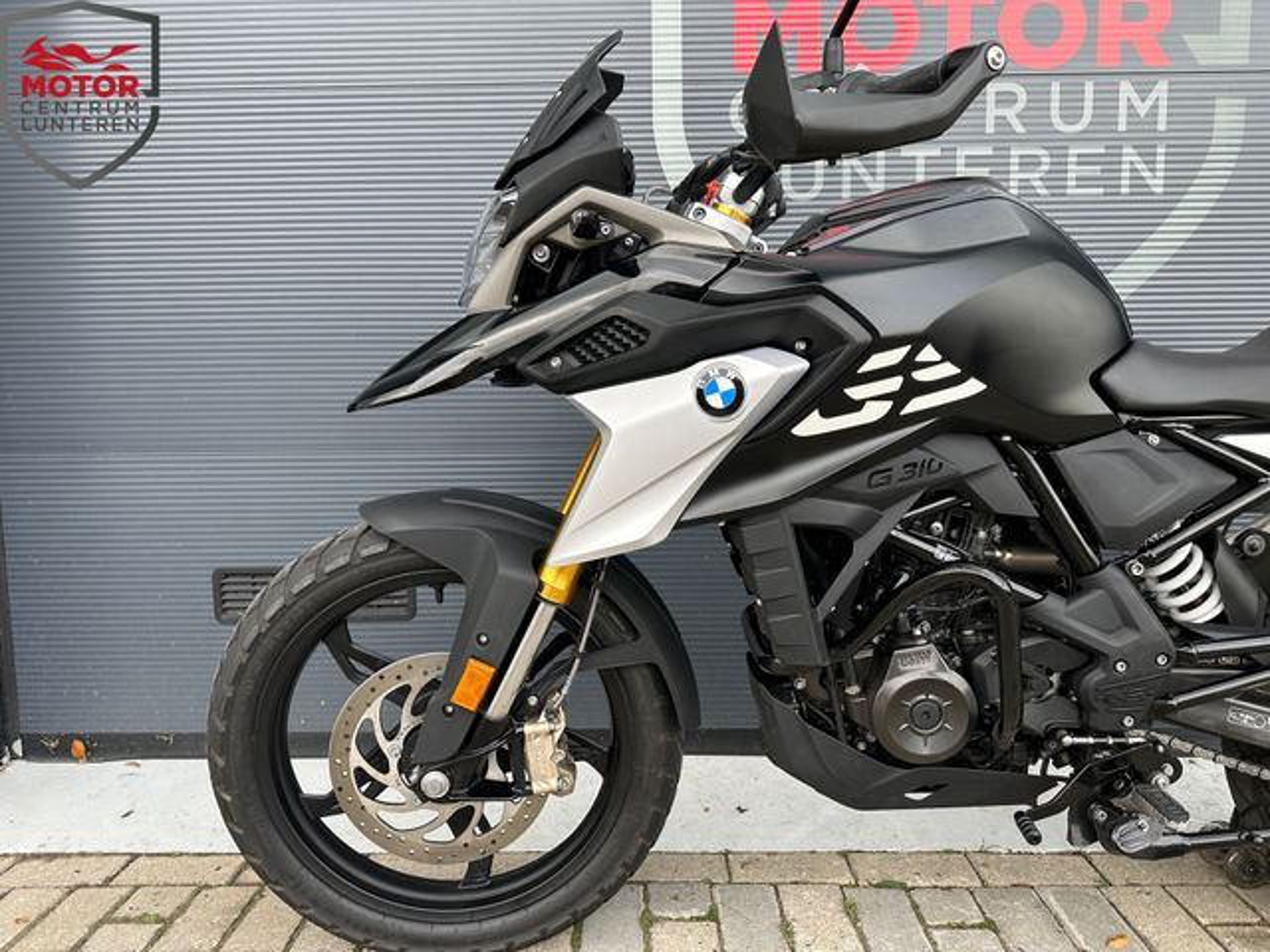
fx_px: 881
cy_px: 476
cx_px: 635
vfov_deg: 56.8
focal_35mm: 24
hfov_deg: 71.6
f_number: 1.78
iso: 64
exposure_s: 1/121
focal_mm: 6.86
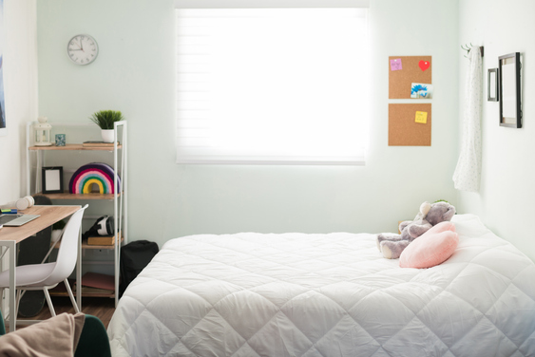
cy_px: 220
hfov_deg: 43.5
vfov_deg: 29.8
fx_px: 669
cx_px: 238
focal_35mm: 45
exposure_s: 1/160
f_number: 1.8
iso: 200
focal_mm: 35
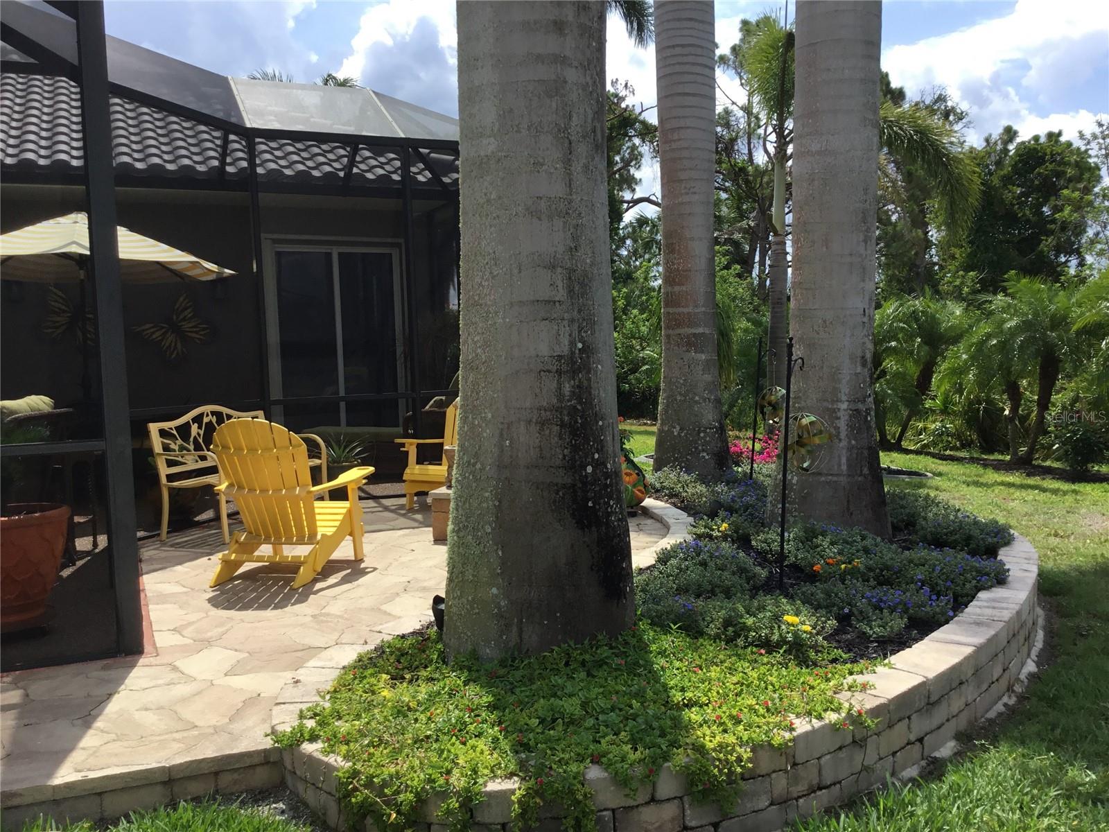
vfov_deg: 45.4
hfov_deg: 58.4
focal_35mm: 31
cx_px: 554
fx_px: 993
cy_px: 416
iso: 25
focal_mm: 3.3
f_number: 2.4
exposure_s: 1/1131
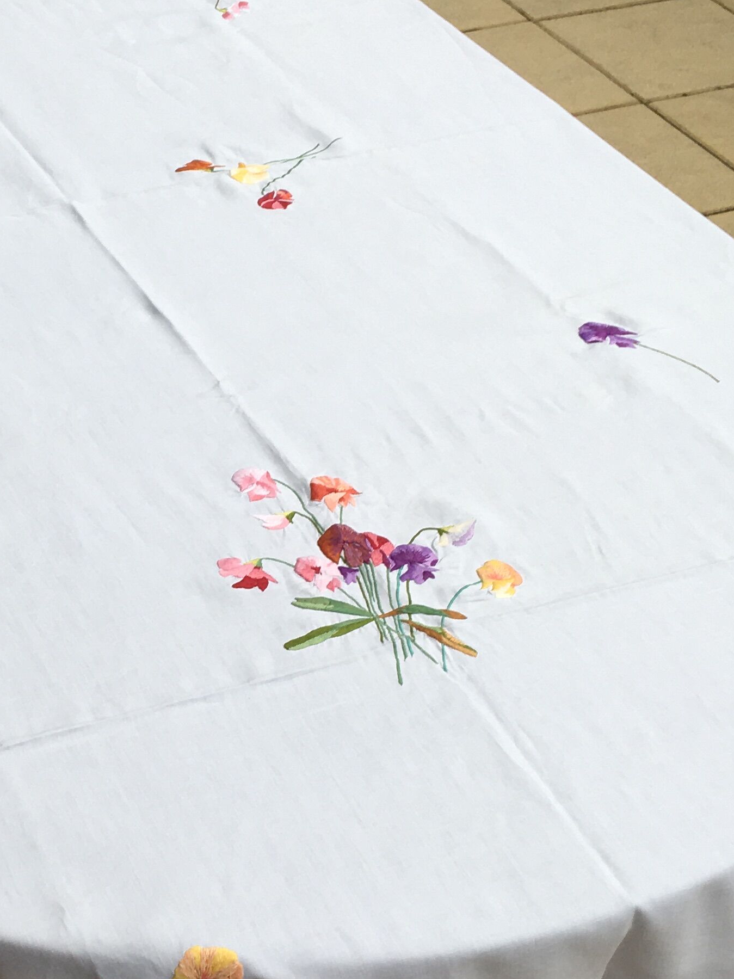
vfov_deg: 29.8
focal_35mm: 65
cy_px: 574
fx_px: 1838
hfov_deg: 22.3
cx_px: 157
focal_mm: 4.15
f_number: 2.2
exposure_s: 1/126
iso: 25
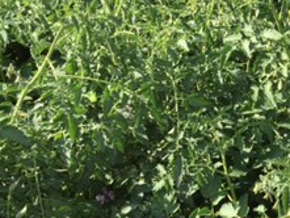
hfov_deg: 21.8
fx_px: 704
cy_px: 72
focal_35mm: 84
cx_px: 332
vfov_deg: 17.5
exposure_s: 1/775
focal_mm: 4.15
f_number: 2.2
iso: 32
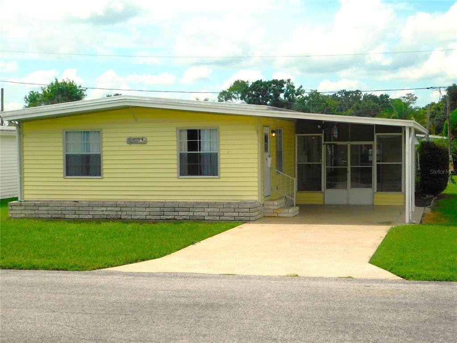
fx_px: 779
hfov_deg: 32.7
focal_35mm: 59
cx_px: 228
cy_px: 172
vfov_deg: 24.8
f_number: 8
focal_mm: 10.4
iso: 125
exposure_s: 1/500
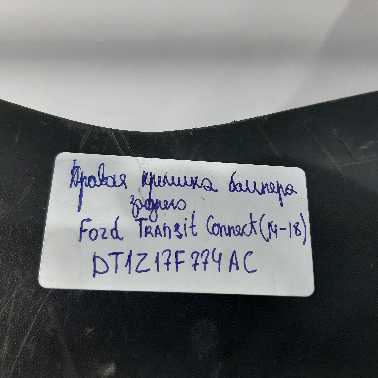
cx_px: 202
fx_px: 395
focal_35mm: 32
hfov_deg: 51.1
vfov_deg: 51.1
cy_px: 189
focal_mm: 3.93
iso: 200
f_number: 1.7
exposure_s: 1/60
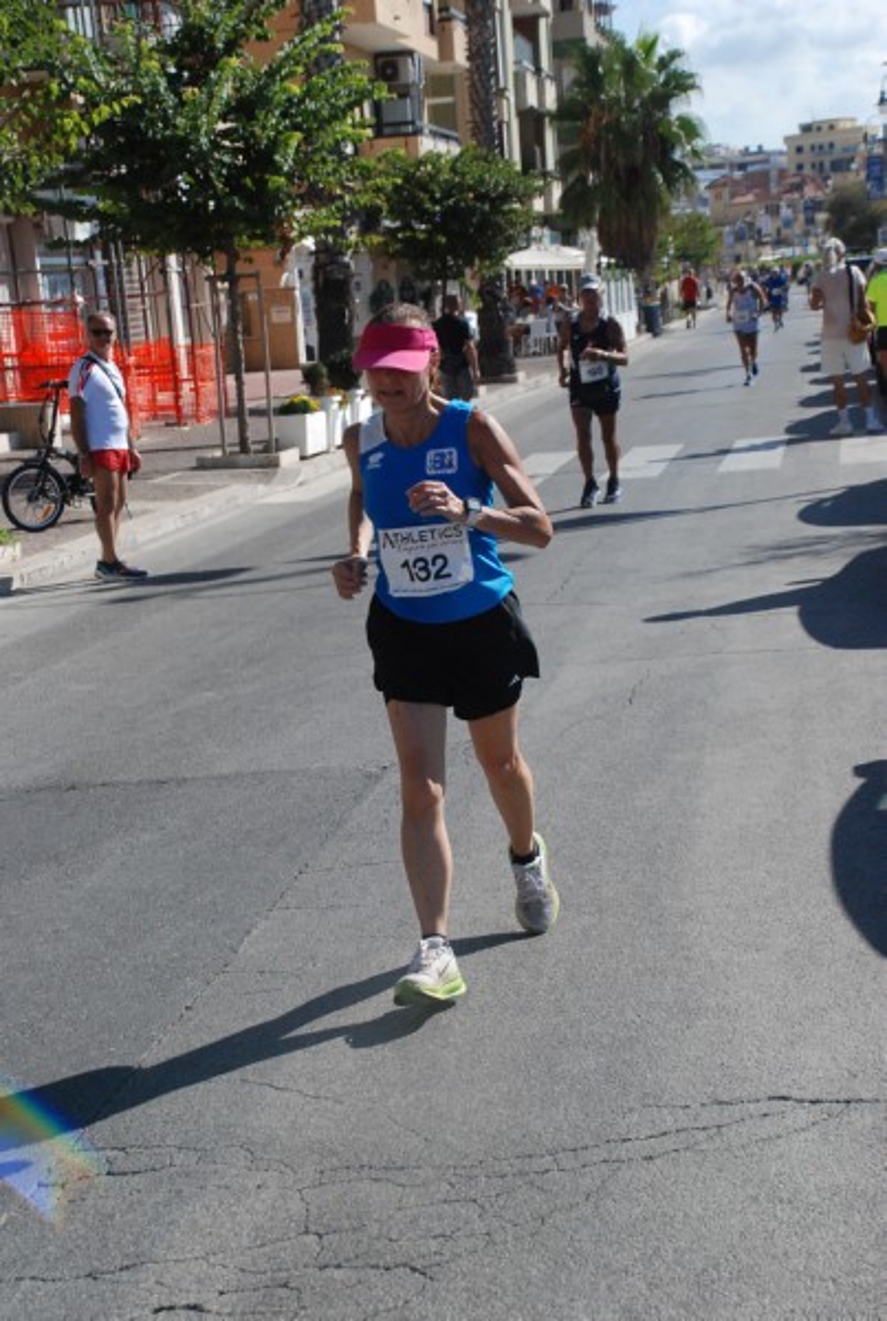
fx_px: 2647
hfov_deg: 19.0
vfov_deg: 28.0
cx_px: 444
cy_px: 660
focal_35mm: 72
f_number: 8
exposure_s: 1/2000
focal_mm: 48
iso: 1000
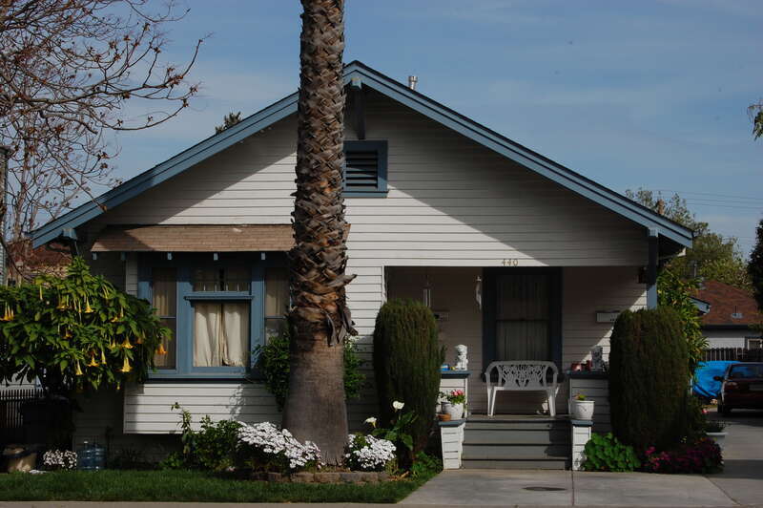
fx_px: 1747
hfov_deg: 24.6
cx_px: 382
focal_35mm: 82
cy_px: 254
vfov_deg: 16.5
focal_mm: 55
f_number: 16
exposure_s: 1/200
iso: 200
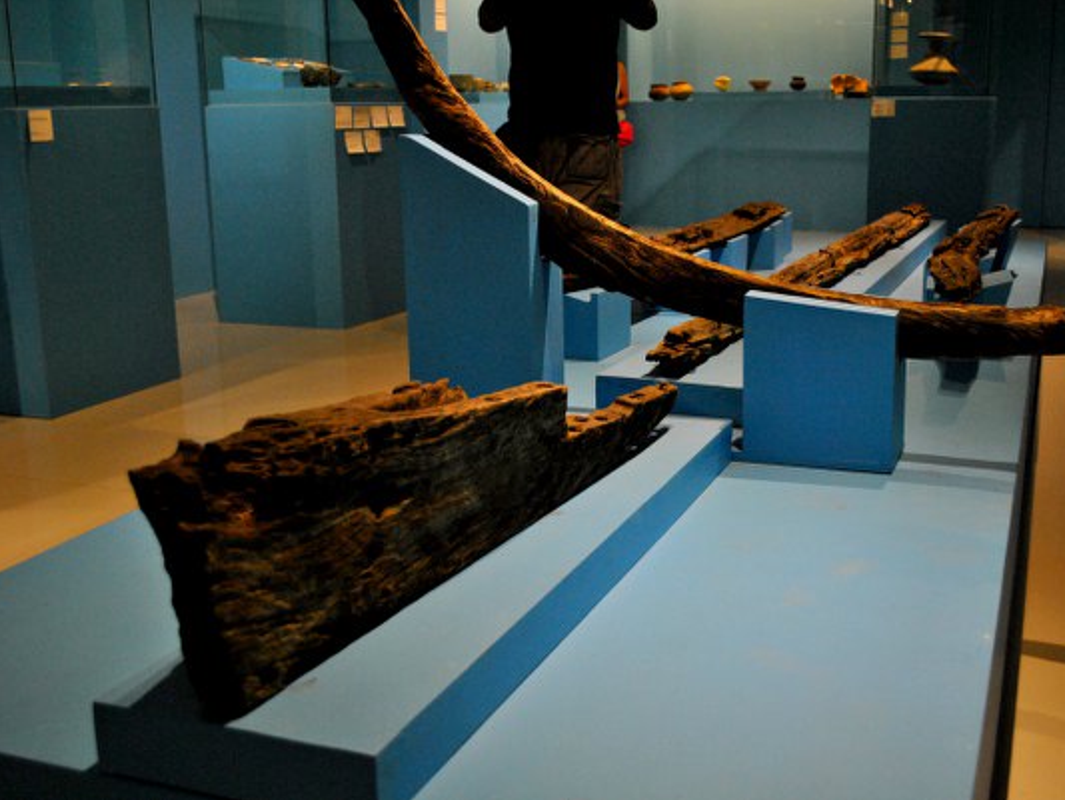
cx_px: 583
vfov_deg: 36.8
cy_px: 400
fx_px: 1200
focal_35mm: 39
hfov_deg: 47.8
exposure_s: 1/30
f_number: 4
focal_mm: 24
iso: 800
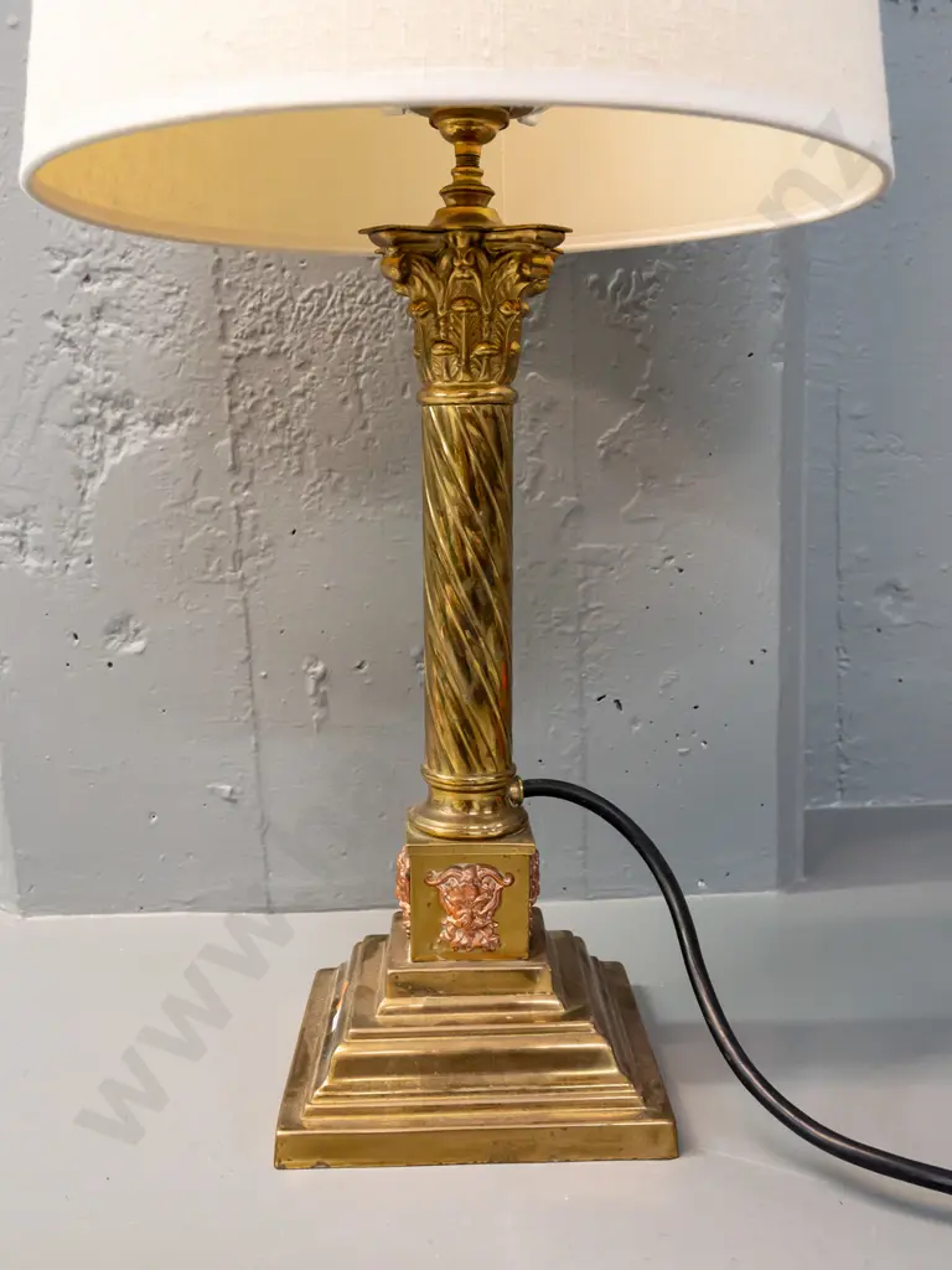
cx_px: 476
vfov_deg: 56.8
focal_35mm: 32
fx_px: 1173
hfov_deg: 44.2
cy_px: 635
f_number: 5.6
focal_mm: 16
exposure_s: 1/60
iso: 3200
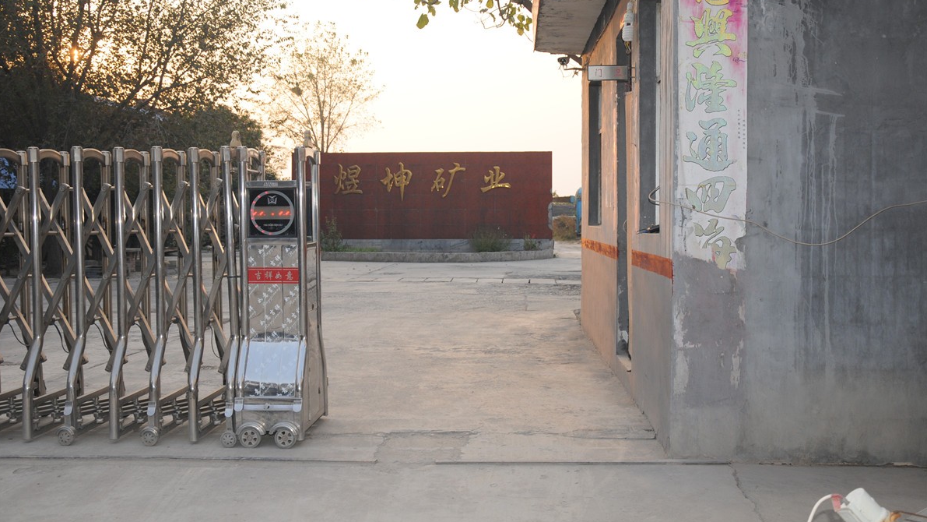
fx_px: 972
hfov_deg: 51.0
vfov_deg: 30.0
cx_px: 462
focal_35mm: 40
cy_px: 237
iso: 200
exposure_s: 1/250
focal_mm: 25
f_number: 4
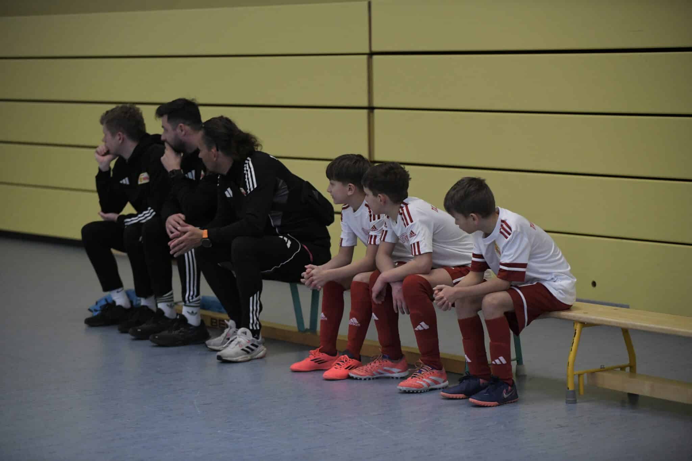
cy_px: 230
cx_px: 346
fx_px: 2018
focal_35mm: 105
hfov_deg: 19.5
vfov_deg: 13.0
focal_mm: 105
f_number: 2.8
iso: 5000
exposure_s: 1/1250
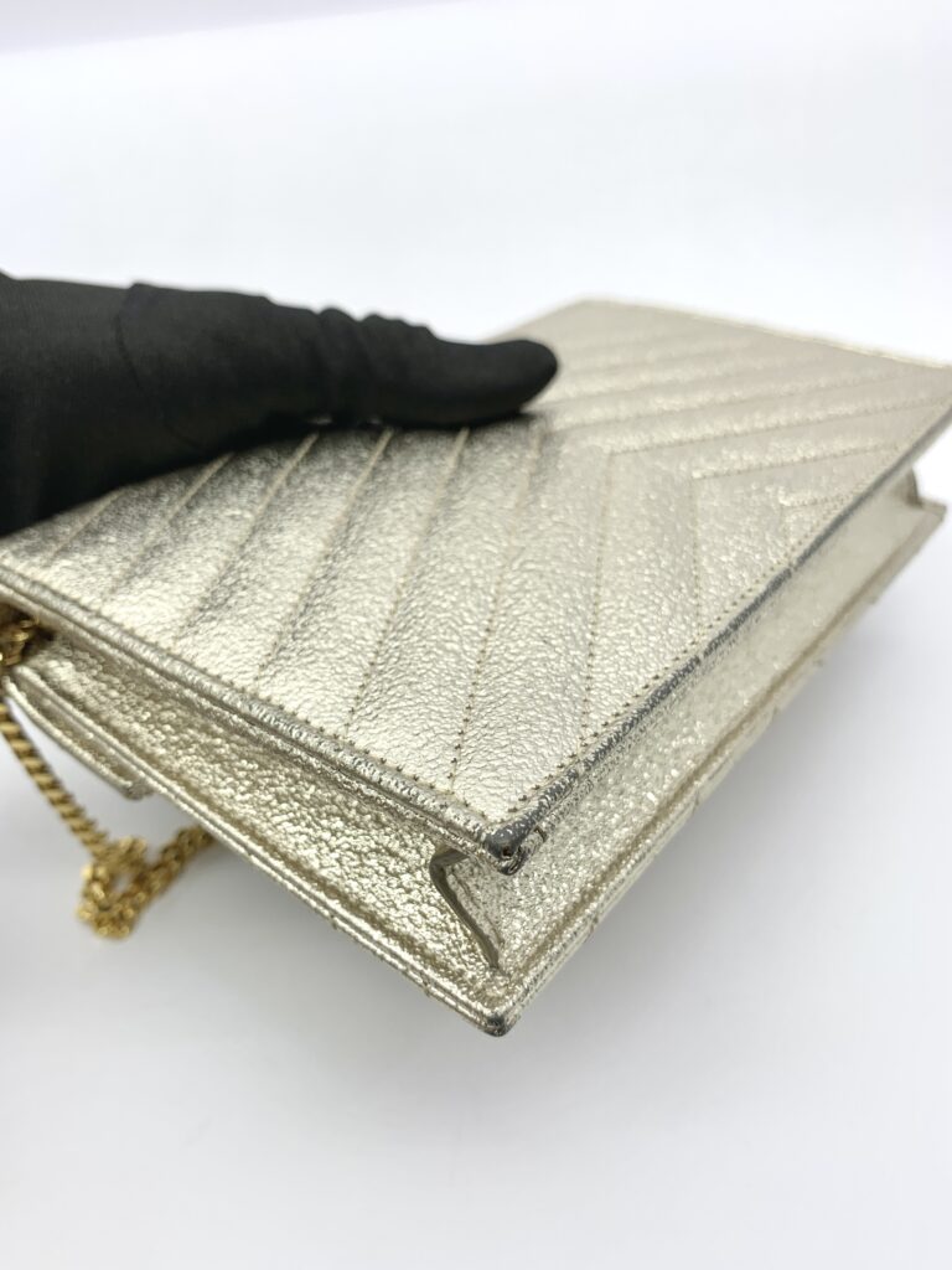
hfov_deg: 53.1
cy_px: 635
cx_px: 476
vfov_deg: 67.3
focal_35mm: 26
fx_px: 953
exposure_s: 1/136
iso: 25
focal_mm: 4.25
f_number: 1.8
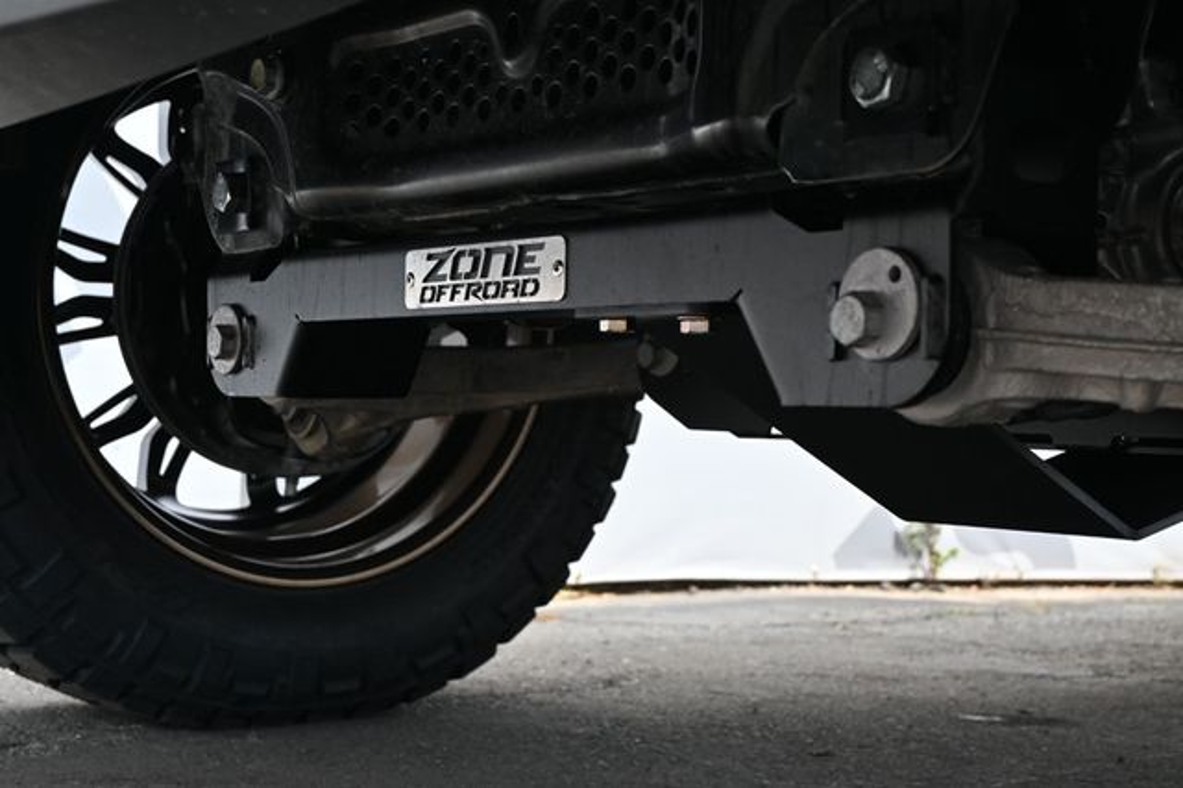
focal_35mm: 56
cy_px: 394
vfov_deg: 24.4
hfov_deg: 36.0
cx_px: 592
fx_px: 1823
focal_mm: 37
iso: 400
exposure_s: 1/250
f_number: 5.3
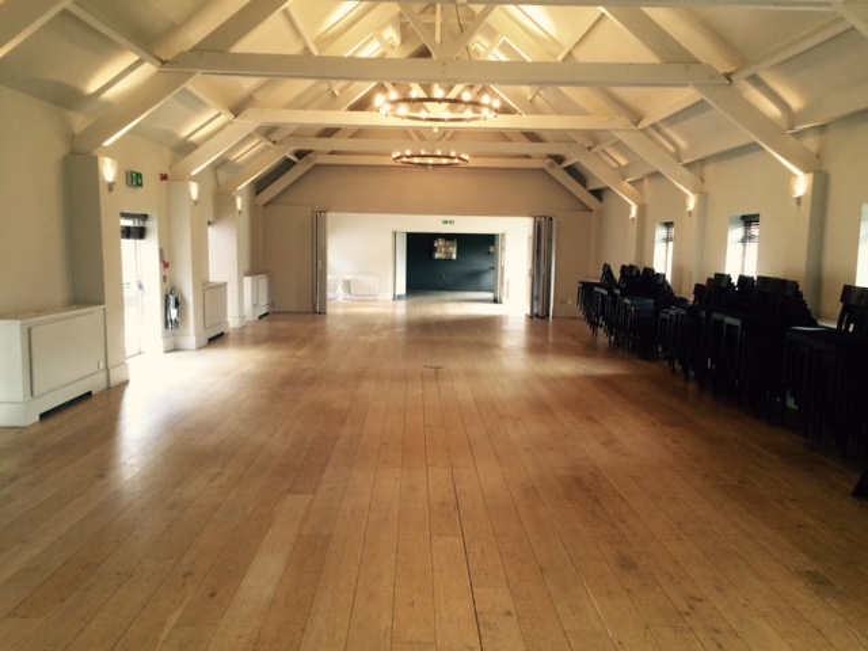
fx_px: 727
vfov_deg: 48.2
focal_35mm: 29
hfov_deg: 61.7
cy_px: 326
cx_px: 434
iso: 160
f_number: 2.2
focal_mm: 4.15
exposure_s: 1/33
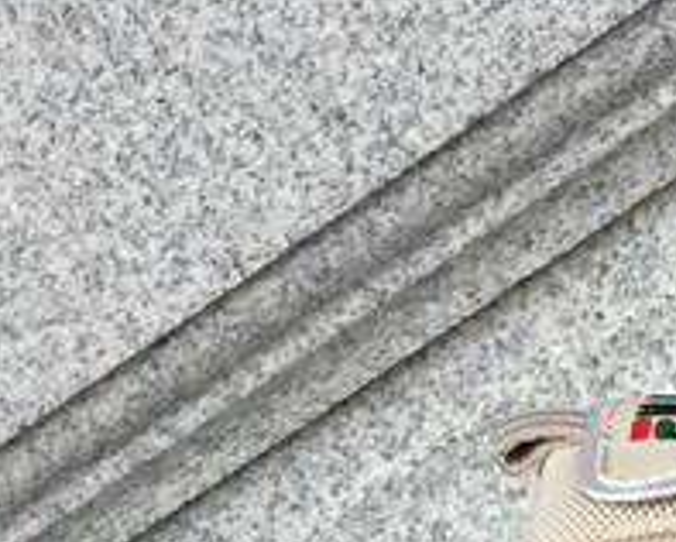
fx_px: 2764
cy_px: 842
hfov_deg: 13.5
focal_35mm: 138
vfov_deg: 10.8
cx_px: 872
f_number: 2.4
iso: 25
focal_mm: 3.3
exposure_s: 1/199
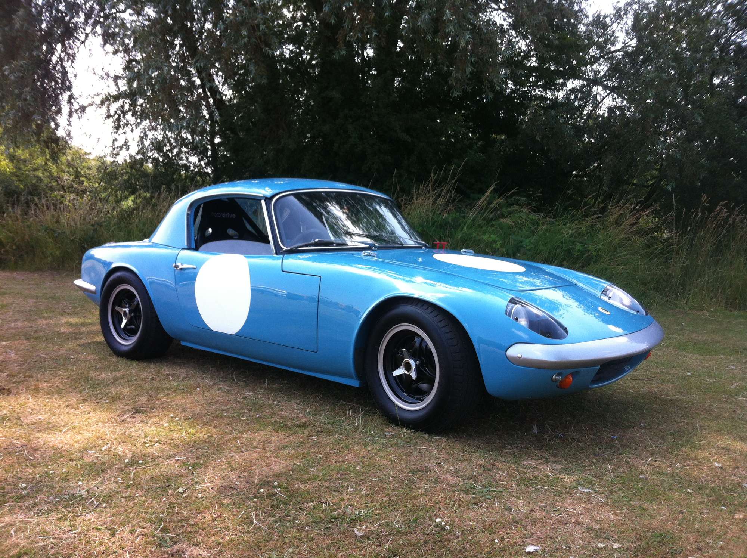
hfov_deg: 52.7
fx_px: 754
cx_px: 374
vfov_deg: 40.6
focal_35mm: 35
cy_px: 279
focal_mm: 3.85
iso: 80
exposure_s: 1/290
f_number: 2.8
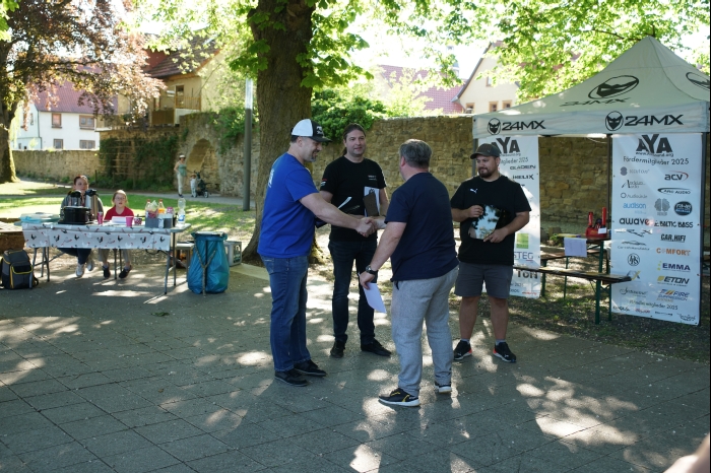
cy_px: 236
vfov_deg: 37.8
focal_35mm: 35
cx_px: 356
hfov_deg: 54.5
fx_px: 691
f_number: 4.5
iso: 500
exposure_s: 1/250
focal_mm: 35
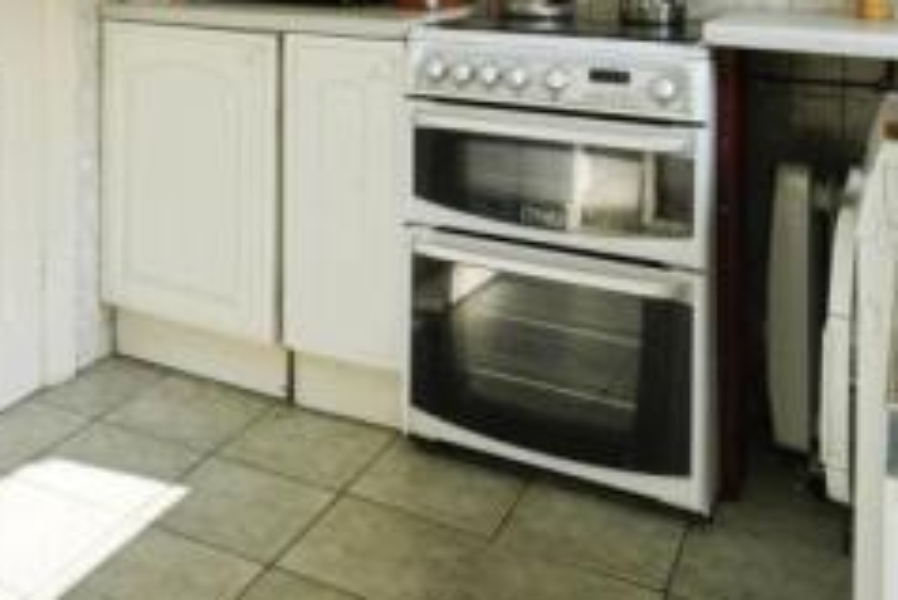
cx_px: 181
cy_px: -62
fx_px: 1098
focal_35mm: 44
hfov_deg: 42.5
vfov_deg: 27.8
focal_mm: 16
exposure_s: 1/20
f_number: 9
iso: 100
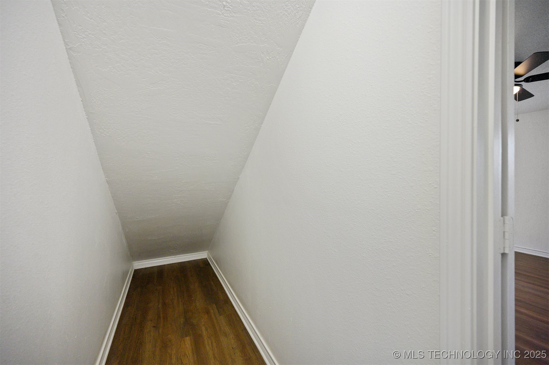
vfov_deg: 81.1
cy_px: 182
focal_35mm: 14
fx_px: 213
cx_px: 274
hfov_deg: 104.3
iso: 640
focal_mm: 14
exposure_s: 1/100
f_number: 4
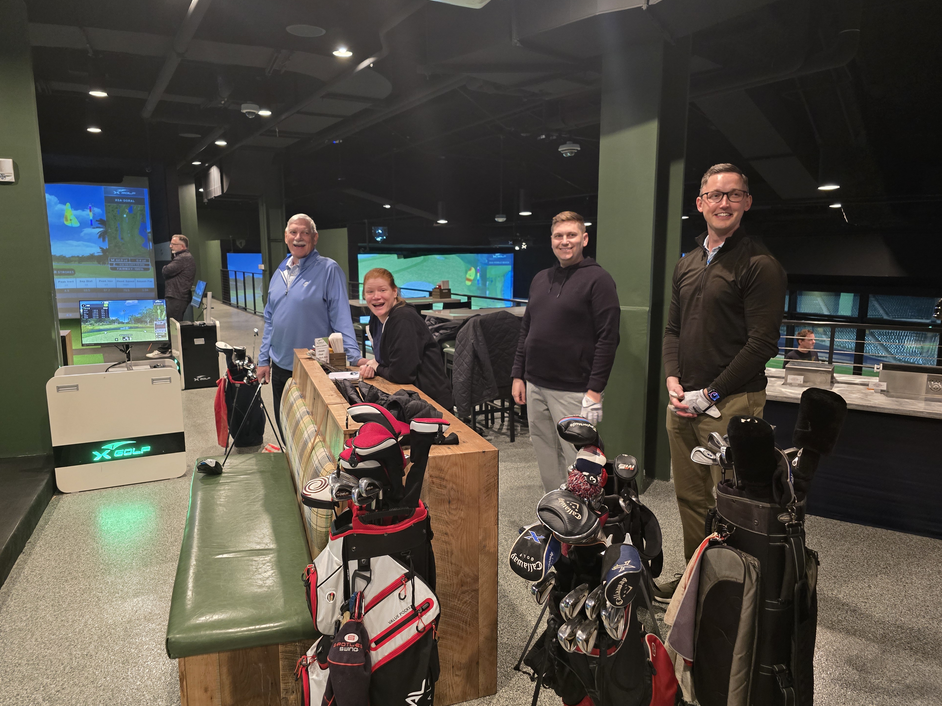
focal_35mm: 24
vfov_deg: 56.8
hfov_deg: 71.6
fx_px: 653
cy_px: 349
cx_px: 467
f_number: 1.7
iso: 800
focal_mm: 6.3
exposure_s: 1/60
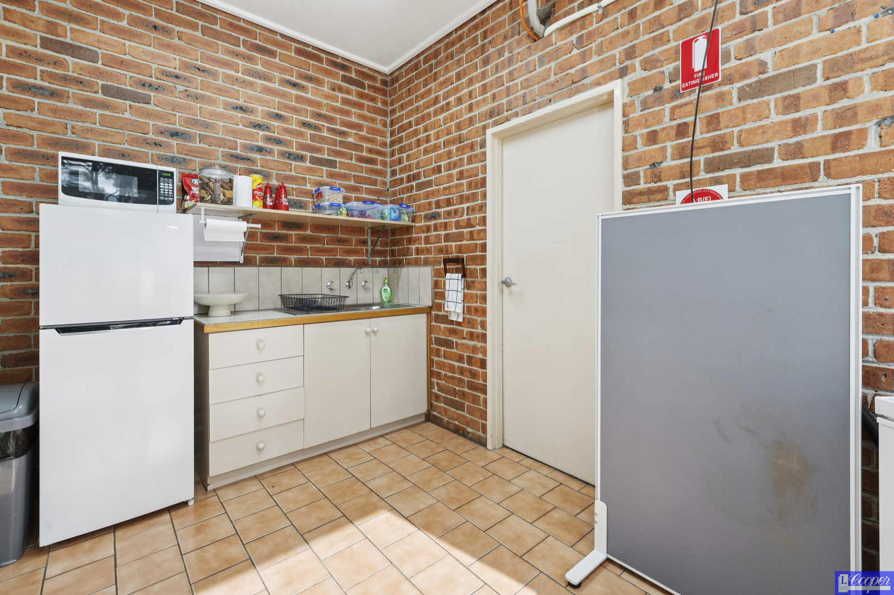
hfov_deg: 96.8
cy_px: 298
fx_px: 397
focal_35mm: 16
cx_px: 447
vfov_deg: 73.7
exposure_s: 1/3.33
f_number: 9
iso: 160
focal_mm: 16
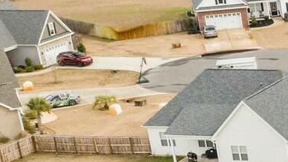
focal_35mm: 143
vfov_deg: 8.3
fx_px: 1092
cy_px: 254
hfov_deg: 11.9
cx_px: 707
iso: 100
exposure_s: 1/500
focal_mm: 12.29
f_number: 3.5
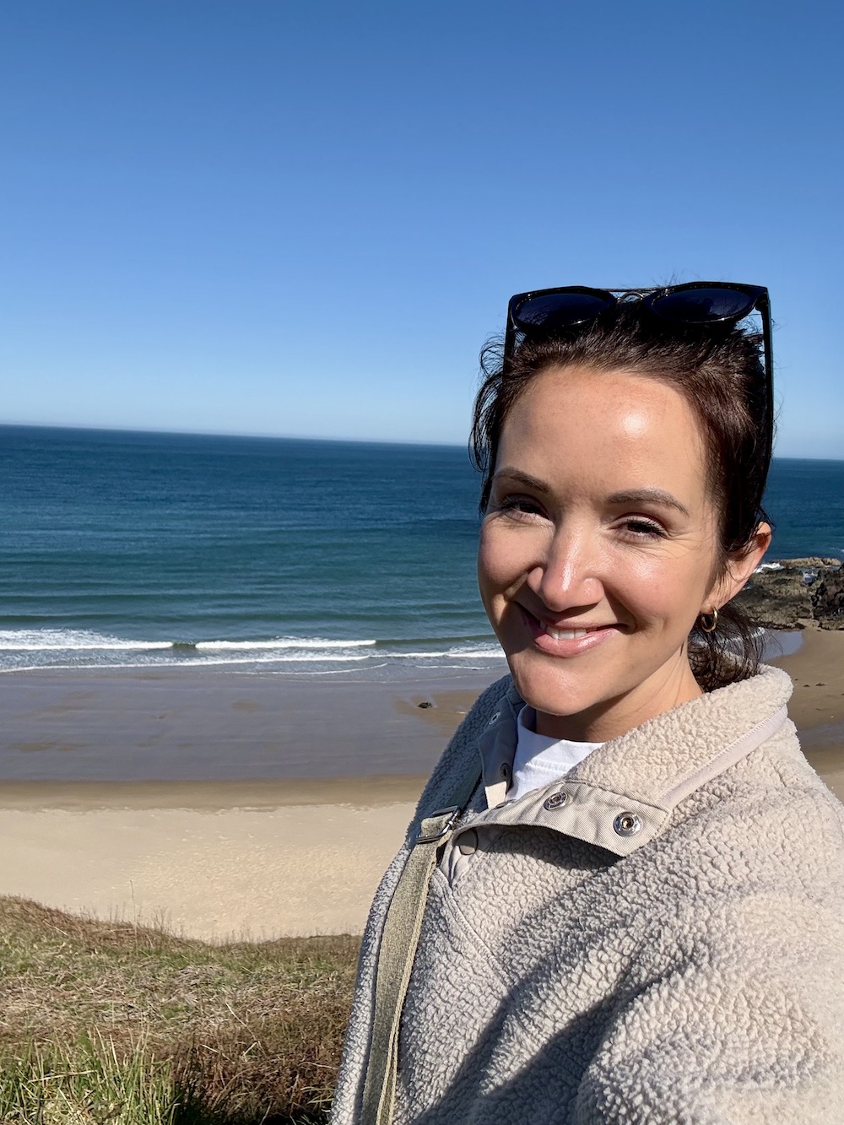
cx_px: 422
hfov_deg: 46.8
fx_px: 975
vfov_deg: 60.0
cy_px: 562
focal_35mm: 30
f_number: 1.9
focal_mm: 2.69
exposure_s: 1/2558
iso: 25
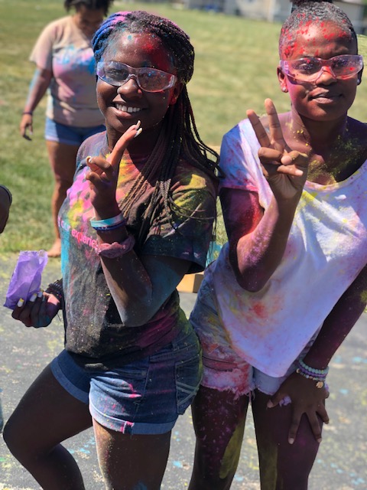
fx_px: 806
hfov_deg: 25.7
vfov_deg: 33.8
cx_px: 184
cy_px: 245
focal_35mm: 57
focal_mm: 6.6
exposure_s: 1/289
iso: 20
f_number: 2.8
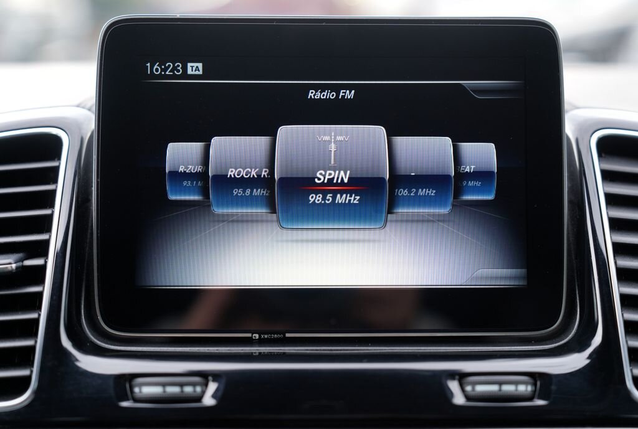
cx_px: 319
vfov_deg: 25.2
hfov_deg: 36.8
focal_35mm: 54
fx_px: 960
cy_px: 214
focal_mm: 54
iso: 200
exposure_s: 1/60
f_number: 2.8
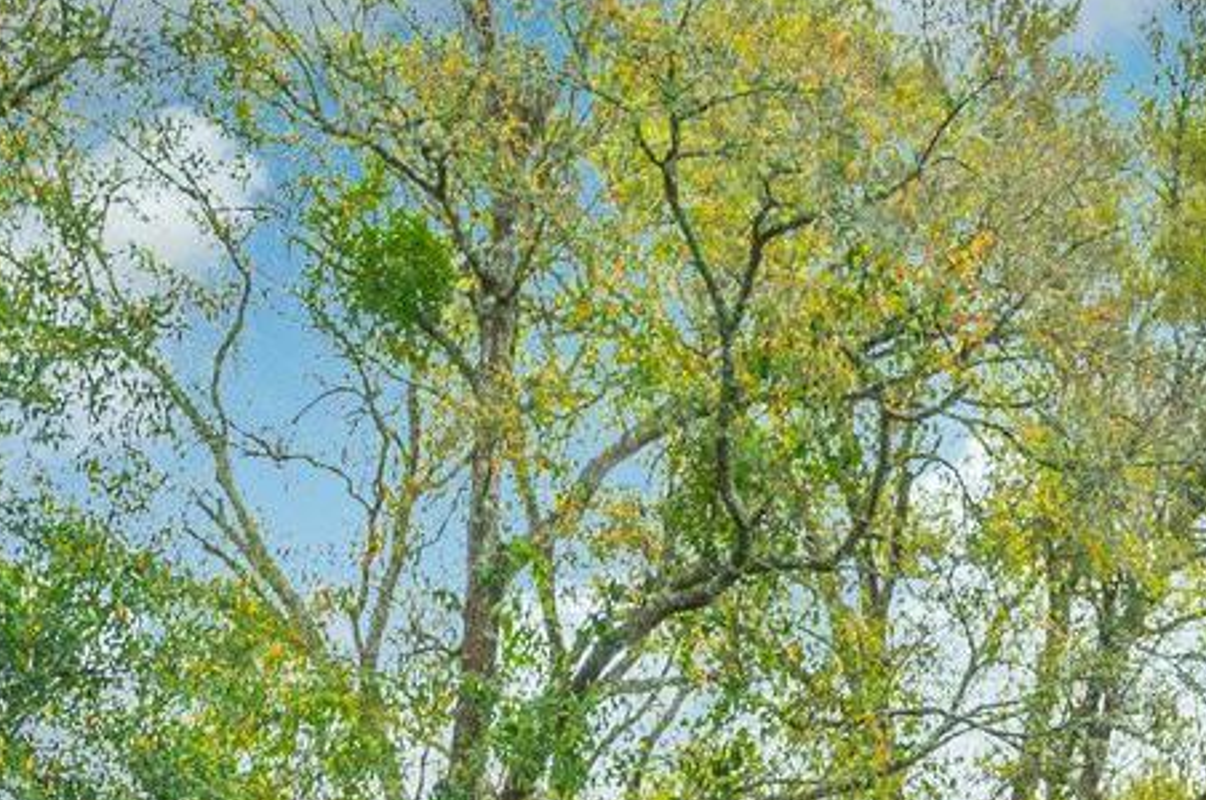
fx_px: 4549
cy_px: 1805
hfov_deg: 14.0
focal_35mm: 136
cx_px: 1921
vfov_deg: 9.2
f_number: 9
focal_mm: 30
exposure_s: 1/125
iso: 100
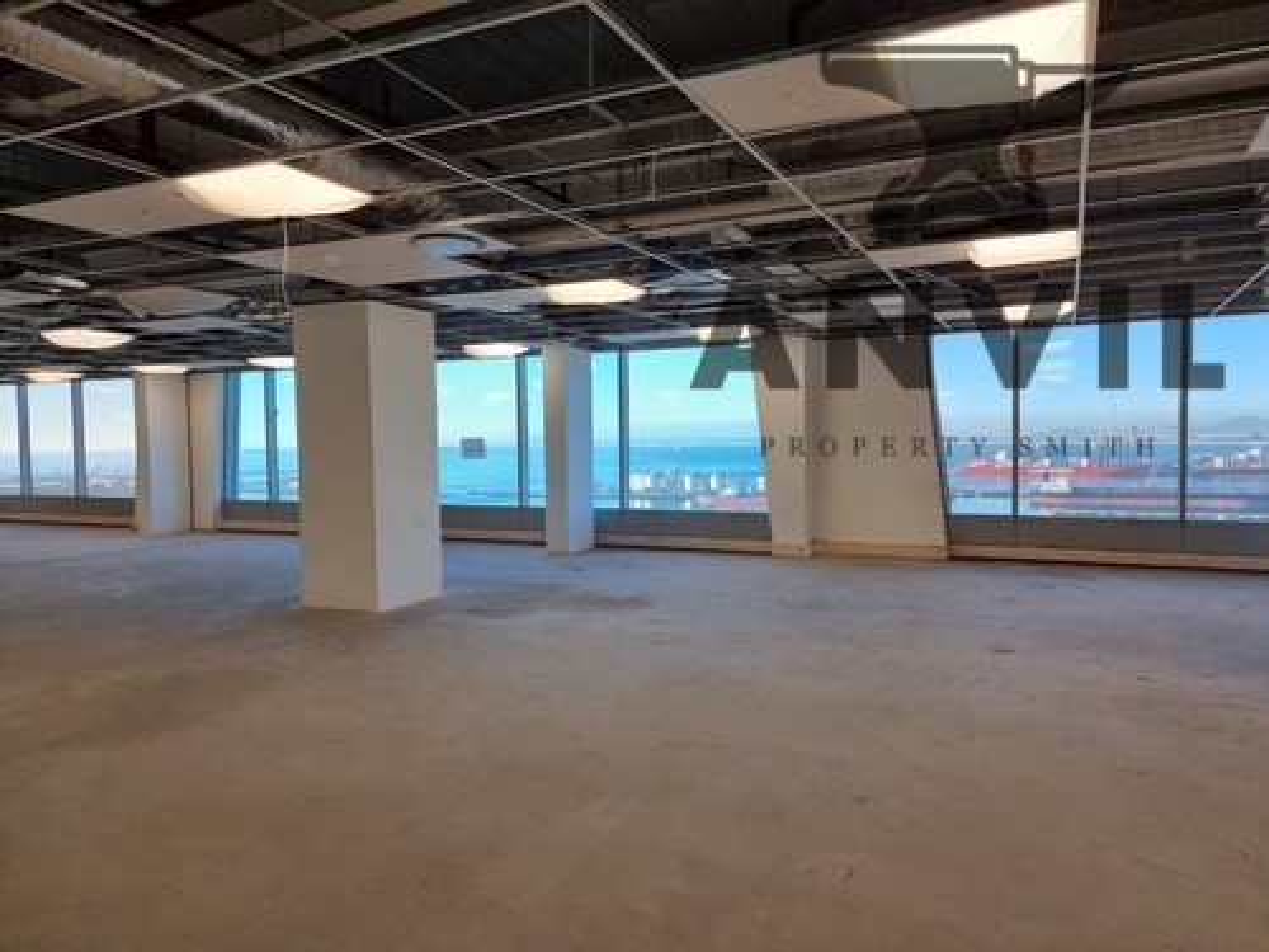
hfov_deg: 71.6
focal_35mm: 24
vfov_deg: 56.8
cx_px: 634
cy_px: 476
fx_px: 880
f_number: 1.8
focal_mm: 6.7
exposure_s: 1/100
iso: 50
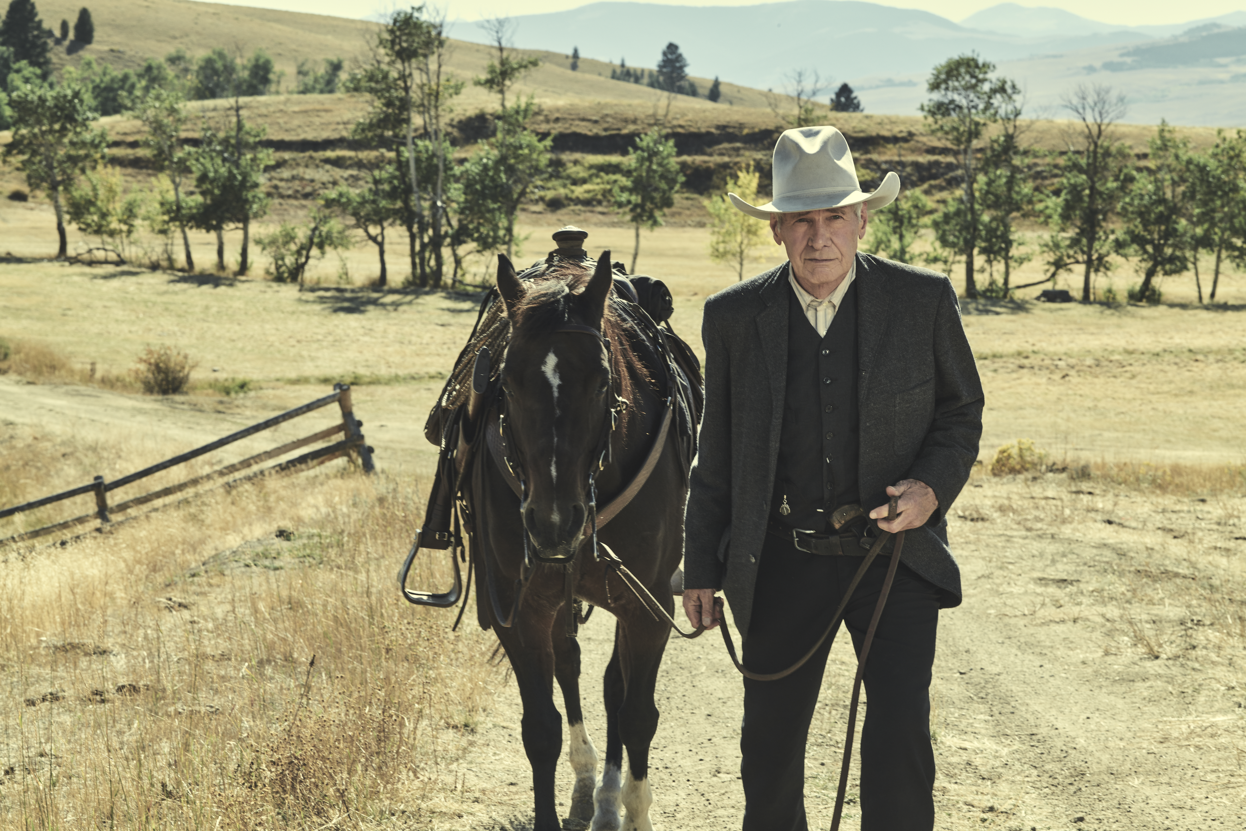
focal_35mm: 90
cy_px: 416
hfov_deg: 22.6
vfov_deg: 15.2
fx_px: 3116
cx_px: 623
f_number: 11
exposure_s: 1/250
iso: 400
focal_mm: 90
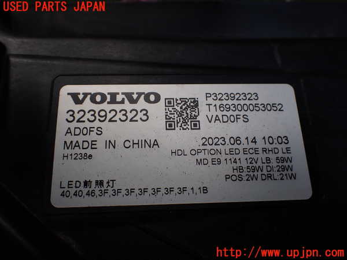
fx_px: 301
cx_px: 174
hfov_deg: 60.0
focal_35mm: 30
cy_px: 130
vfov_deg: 46.8
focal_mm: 5.4
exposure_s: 1/200
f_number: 3.2
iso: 100
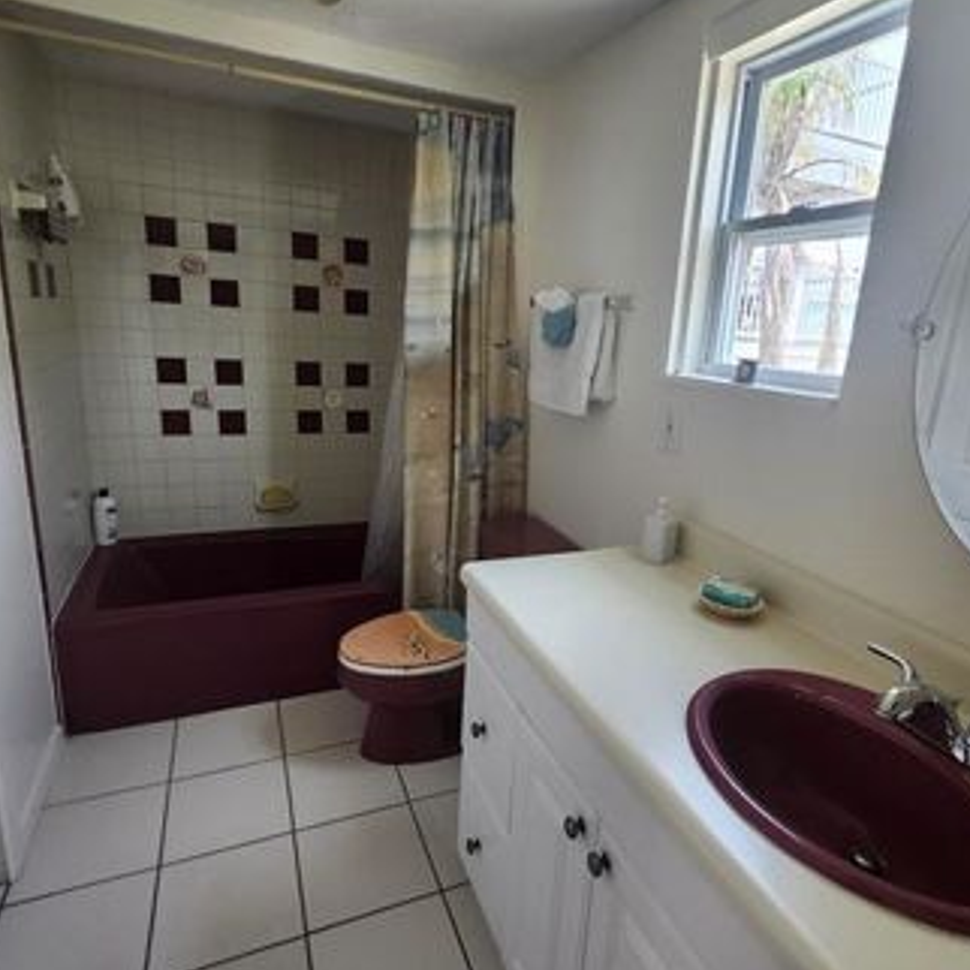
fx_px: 602
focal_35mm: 19
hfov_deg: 77.5
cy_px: 479
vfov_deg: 77.7
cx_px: 529
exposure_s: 1/60
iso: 125
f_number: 2.2
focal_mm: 1.74
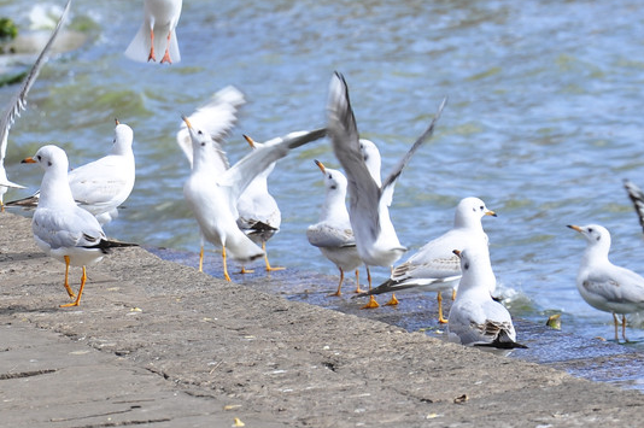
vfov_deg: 3.9
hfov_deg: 5.8
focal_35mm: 355
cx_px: 128
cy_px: 227
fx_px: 6347
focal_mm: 105
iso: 200
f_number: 7.1
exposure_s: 1/320
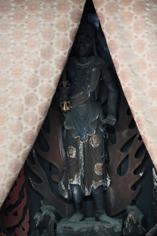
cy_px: 118
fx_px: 687
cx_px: 78
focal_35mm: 105
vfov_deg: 19.5
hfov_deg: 13.0
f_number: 4
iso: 12800
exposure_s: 1/100
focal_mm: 105
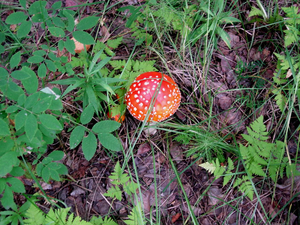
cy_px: 112
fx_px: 529
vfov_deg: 24.0
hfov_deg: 31.7
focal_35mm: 61
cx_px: 150
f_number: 3.5
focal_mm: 12.7
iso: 64
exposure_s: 1/47.9
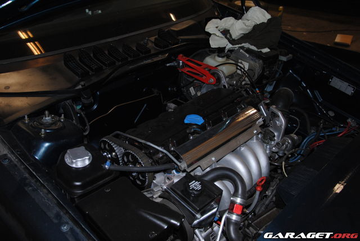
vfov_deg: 36.9
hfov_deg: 53.1
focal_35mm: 36
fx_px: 360
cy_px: 120
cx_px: 180
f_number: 3.8
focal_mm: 24
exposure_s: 1/60
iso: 200
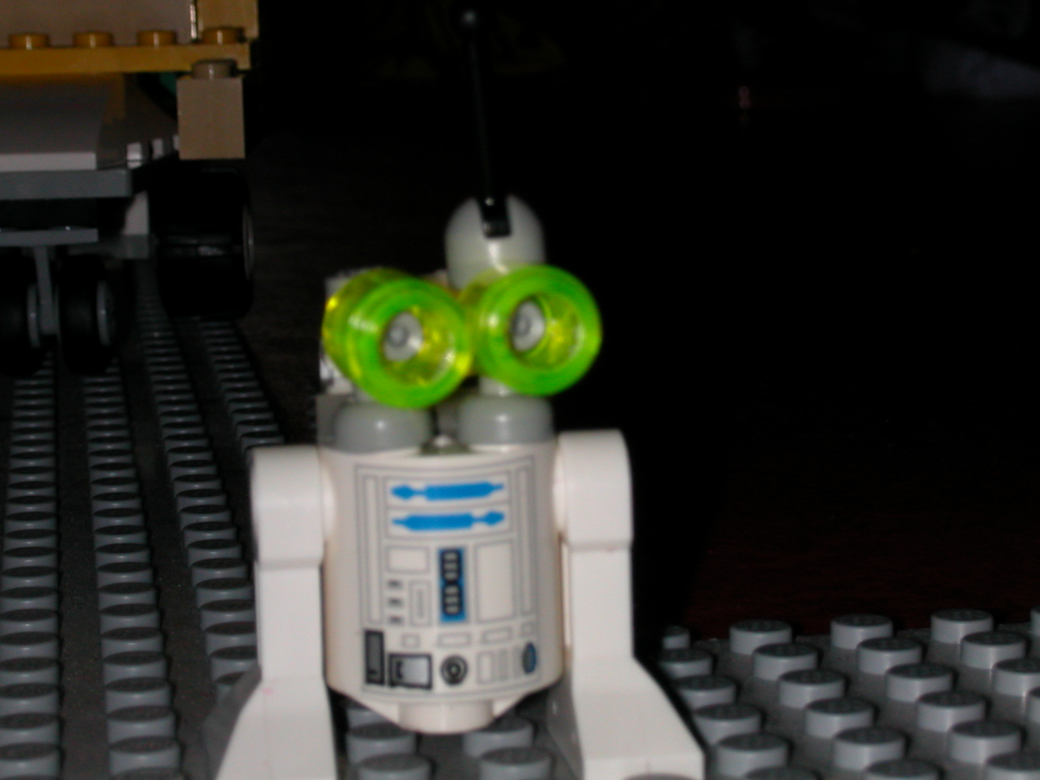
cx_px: 520
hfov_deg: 17.7
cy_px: 390
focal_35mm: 111
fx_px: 3335
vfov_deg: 13.3
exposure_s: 1/59.9
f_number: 8
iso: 100
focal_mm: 16.8
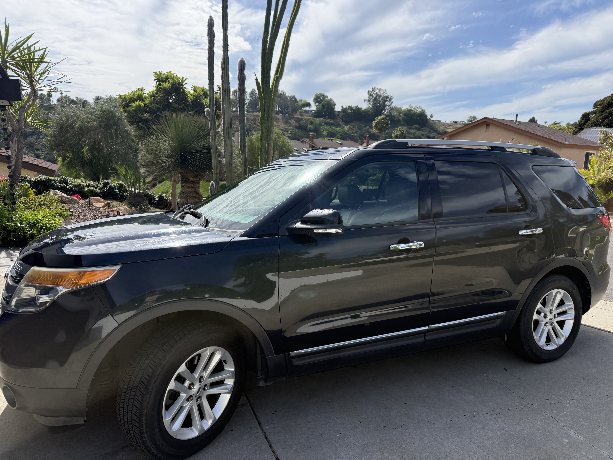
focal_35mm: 24
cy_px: 230
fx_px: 425
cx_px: 306
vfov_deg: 56.8
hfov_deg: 71.6
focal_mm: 6.76
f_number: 1.78
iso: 100
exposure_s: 1/6173
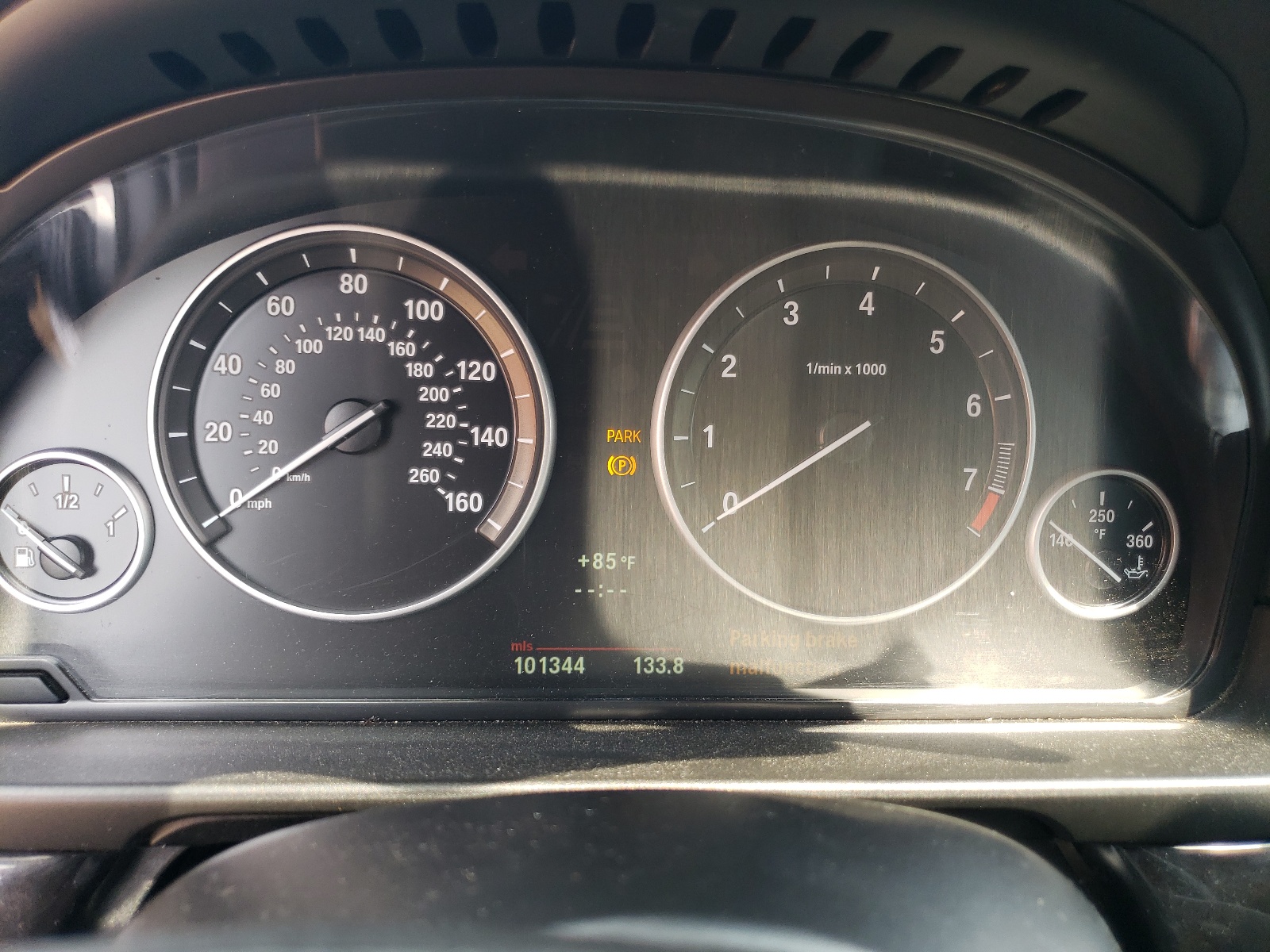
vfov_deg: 53.1
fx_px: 954
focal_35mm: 26
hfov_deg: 67.3
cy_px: 476
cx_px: 635
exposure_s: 1/100
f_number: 1.5
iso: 51
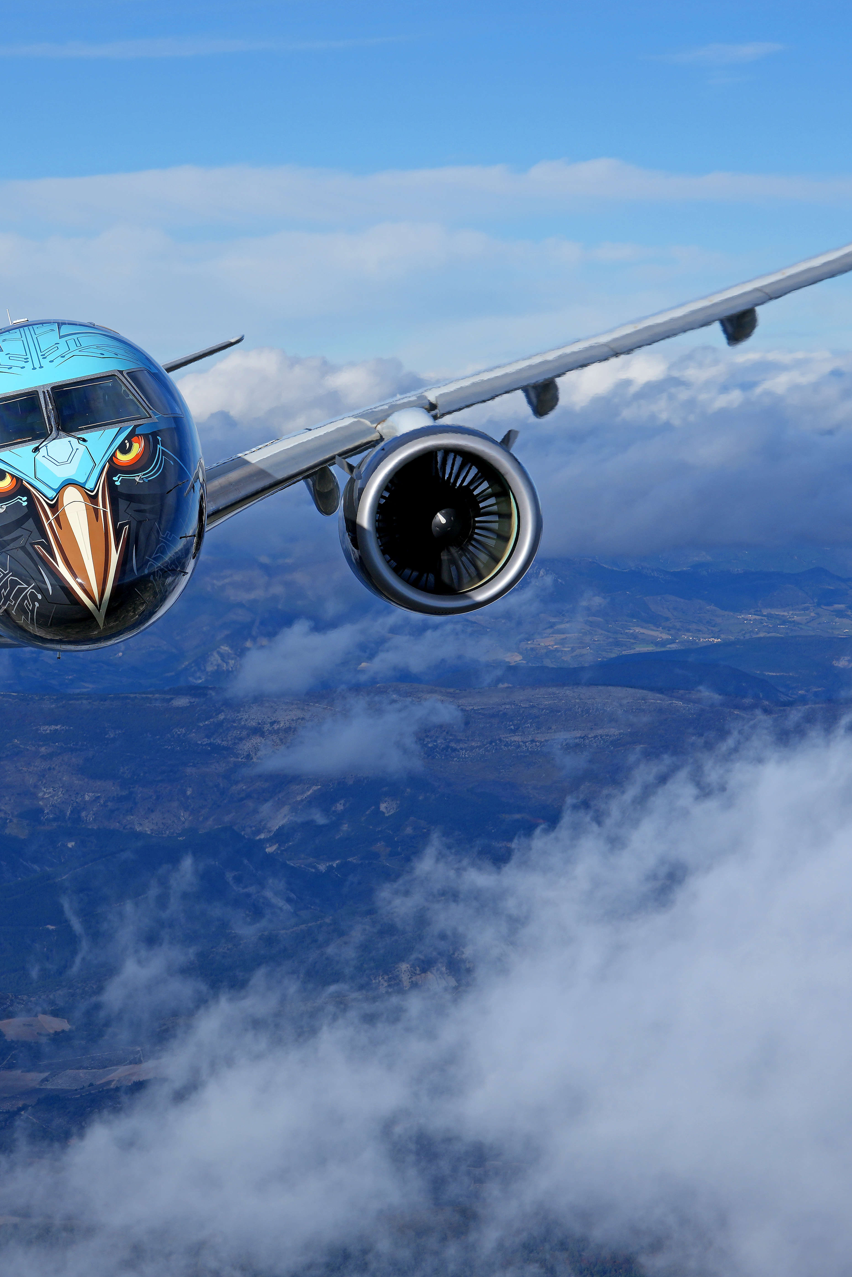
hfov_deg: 12.8
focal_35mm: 106
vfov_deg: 19.3
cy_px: 633
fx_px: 3763
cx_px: 80
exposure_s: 1/800
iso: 200
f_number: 9
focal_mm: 70
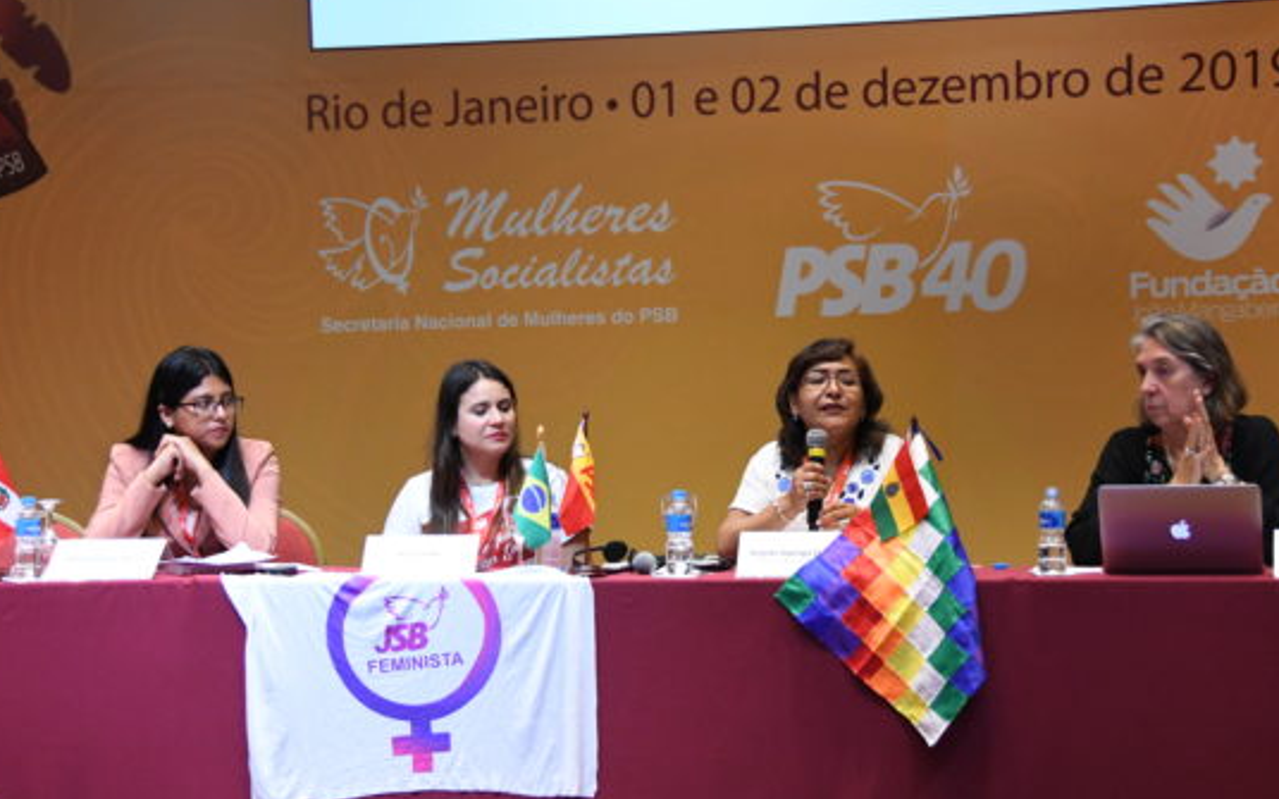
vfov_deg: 15.9
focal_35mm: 82
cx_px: 710
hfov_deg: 25.2
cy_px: 423
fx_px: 2858
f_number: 4.5
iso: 4000
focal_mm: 46
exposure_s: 1/200
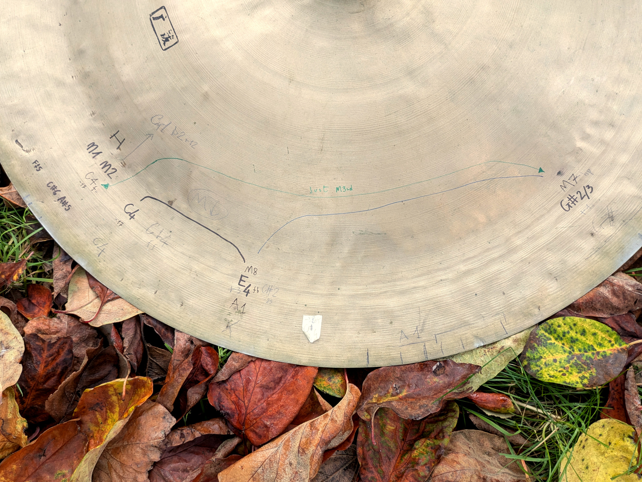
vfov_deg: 54.9
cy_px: 241
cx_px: 321
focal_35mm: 25
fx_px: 464
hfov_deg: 69.4
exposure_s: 1/33.3
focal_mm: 5.43
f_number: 1.89
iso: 67
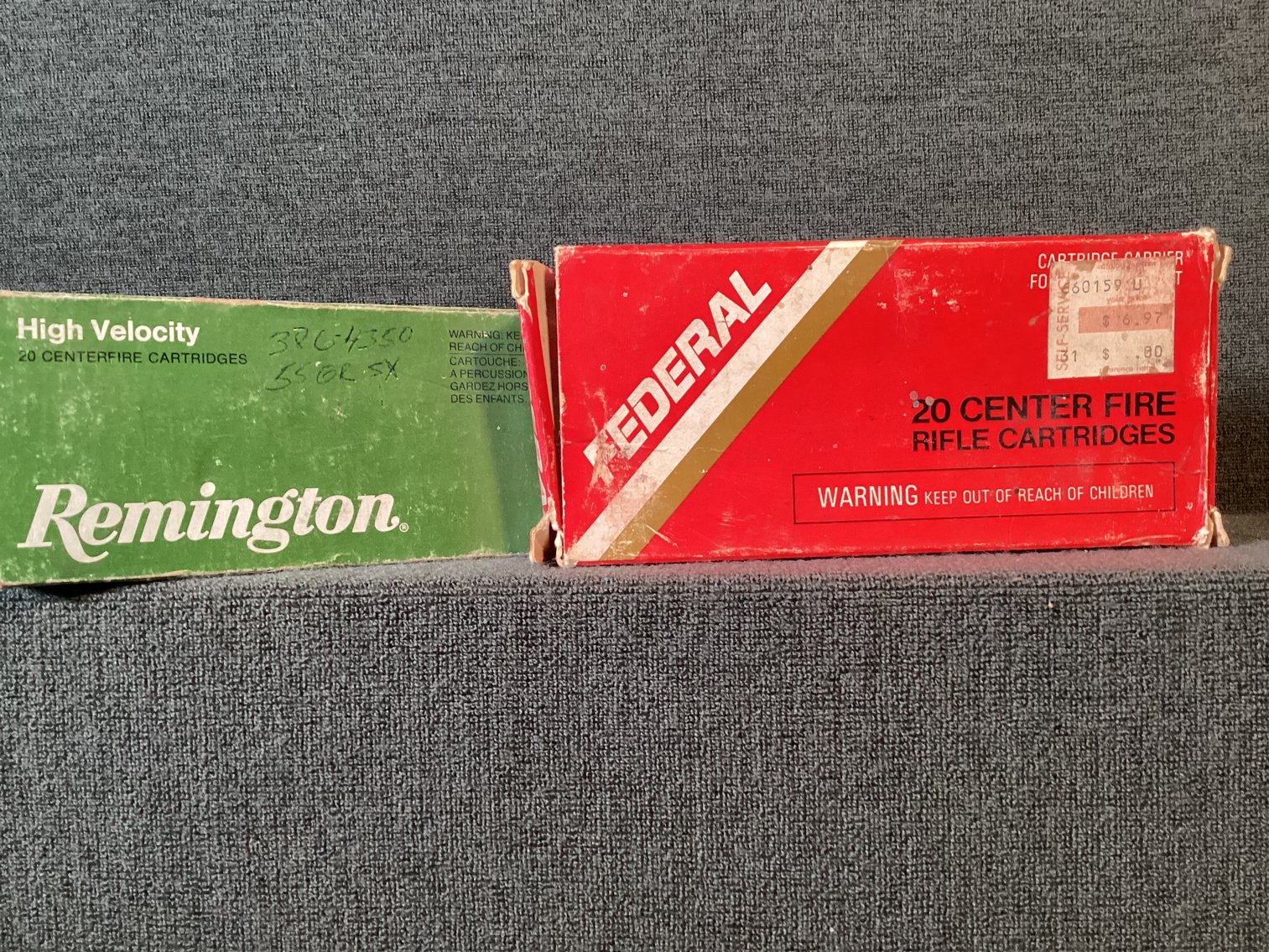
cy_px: 476
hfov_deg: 58.3
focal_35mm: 31
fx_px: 1137
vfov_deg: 45.4
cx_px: 634
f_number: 2.4
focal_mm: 3.3
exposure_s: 1/60
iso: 320
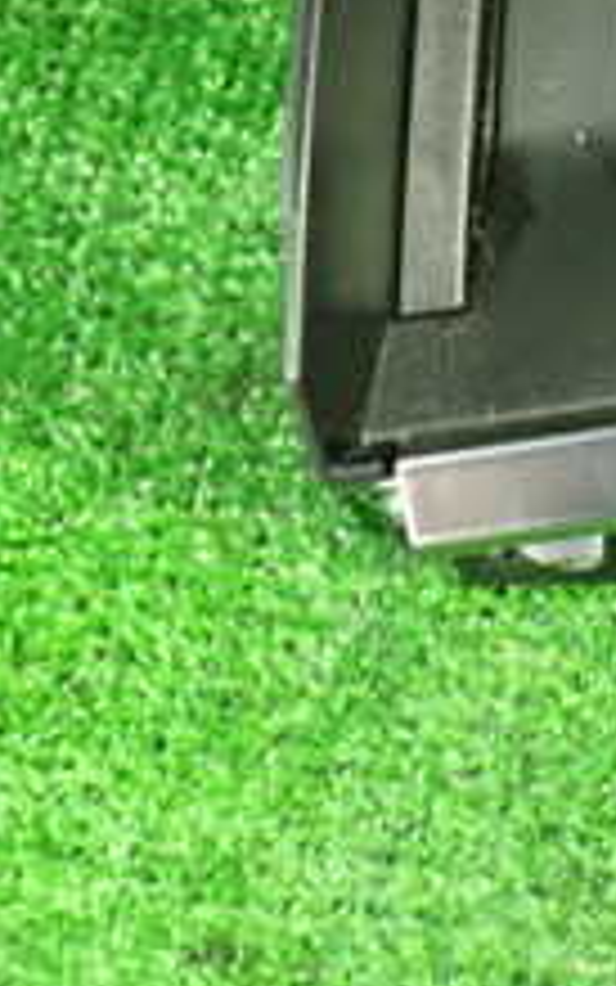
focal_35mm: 87
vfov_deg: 22.9
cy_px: 18
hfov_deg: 13.7
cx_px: 1052
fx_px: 2335
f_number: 2.3
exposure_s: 1/25
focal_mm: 5.4
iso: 800
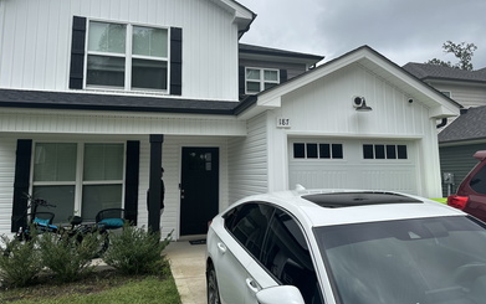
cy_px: 127
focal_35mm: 26
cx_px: 239
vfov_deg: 47.5
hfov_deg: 70.4
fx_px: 345
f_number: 1.78
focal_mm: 6.86
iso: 80
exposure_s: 1/7042
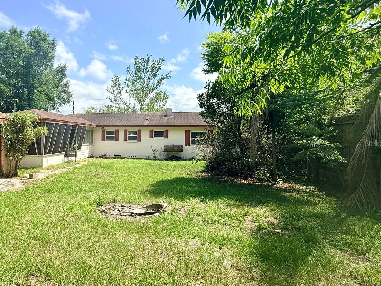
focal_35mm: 21
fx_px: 231
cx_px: 113
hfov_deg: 75.3
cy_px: 143
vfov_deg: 63.4
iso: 50
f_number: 2.2
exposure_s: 1/1901
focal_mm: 2.22
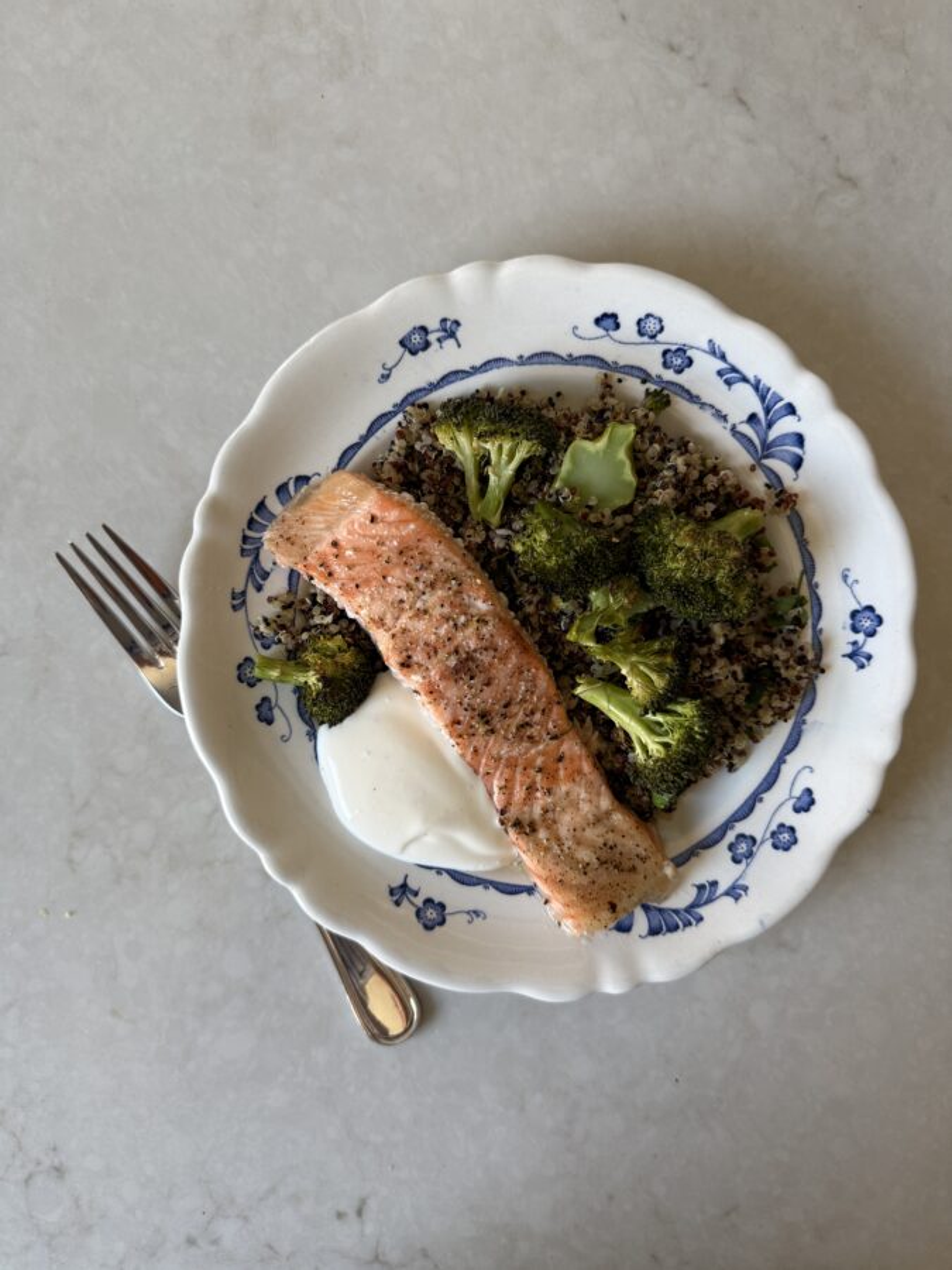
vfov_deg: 71.6
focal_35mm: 24
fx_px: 880
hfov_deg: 56.8
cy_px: 635
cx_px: 476
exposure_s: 1/121
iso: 160
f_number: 1.78
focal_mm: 6.76
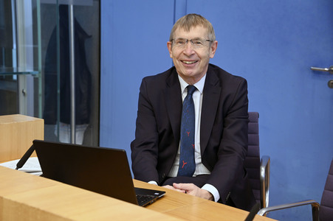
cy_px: 110
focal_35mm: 78
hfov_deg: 26.0
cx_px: 166
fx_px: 721
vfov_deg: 17.5
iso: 3200
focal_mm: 78
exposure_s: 1/250
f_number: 6.3
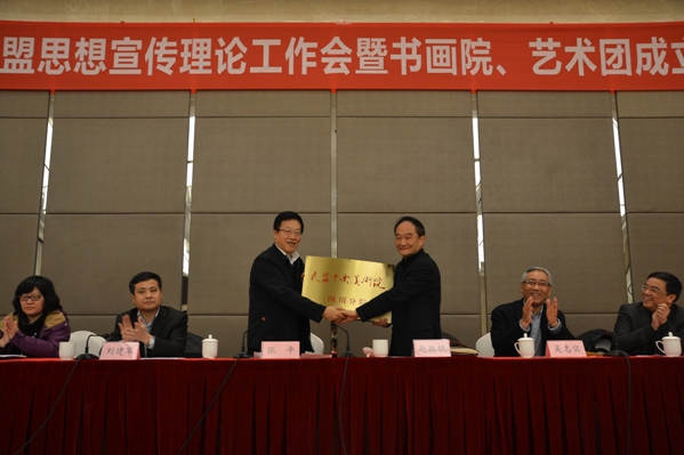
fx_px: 627
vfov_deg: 39.9
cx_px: 342
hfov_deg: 57.2
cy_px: 228
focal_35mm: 33
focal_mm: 22
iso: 400
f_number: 4.5
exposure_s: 1/80
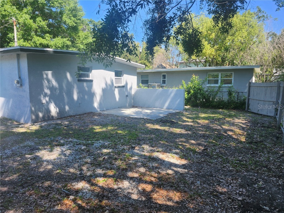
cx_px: 142
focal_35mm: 23
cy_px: 106
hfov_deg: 73.9
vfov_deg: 58.9
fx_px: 189
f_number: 1.8
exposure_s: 1/428
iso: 25
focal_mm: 5.54
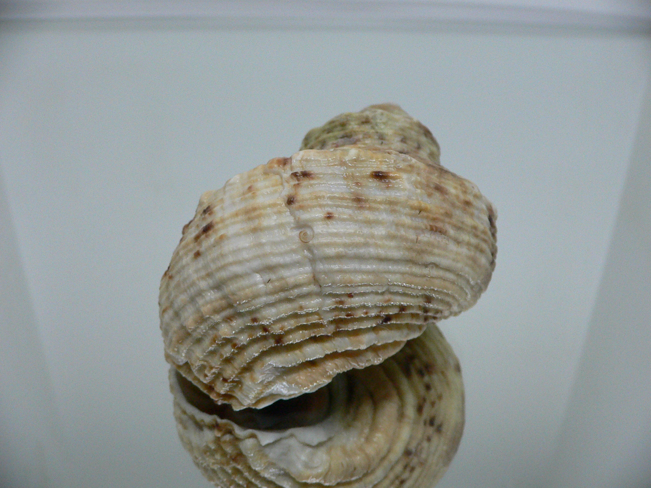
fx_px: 658
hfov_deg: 52.6
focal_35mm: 35
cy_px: 244
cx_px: 326
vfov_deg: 40.7
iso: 200
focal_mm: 4.6
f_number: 2.8
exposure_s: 1/60
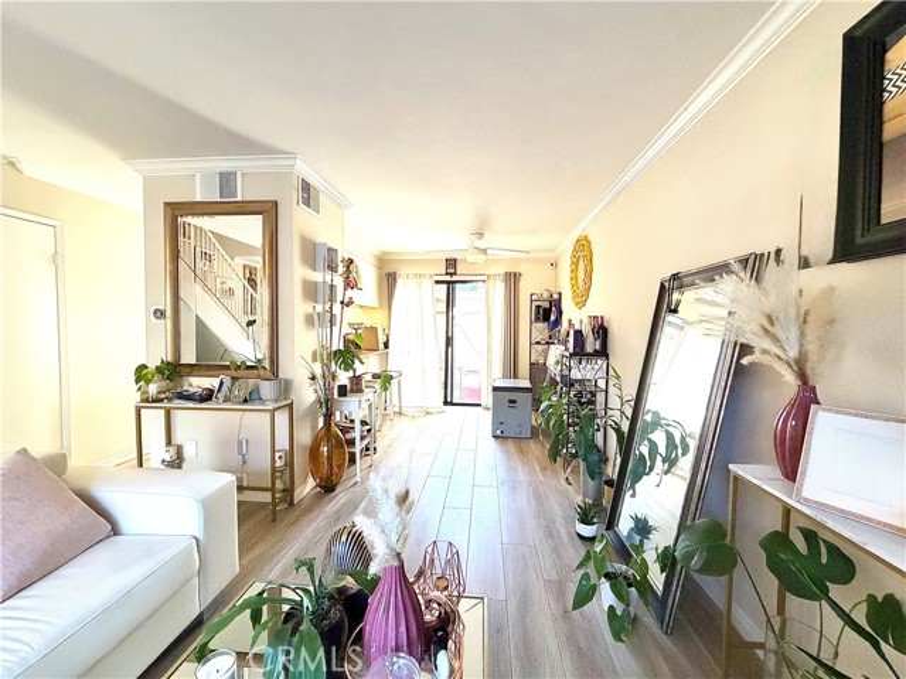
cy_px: 340
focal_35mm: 14
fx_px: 366
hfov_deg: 102.1
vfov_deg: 85.7
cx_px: 453
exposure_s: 1/113
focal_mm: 2.22
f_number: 2.2
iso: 320
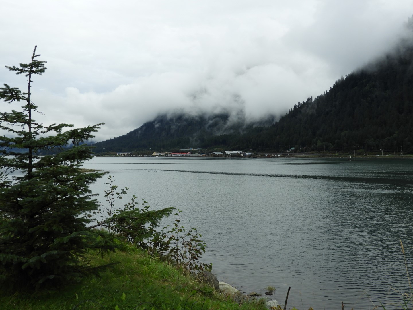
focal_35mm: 35
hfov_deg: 52.6
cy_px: 155
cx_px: 206
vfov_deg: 40.7
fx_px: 418
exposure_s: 1/640
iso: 100
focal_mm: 6.3
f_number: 3.8
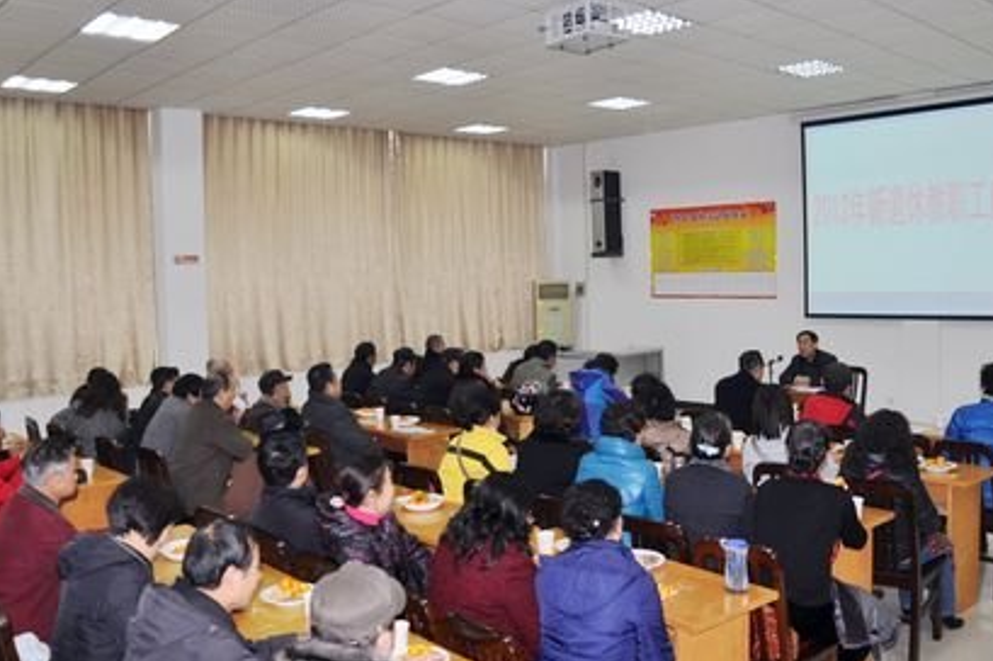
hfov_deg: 57.1
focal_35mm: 33
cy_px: 306
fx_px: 909
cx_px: 549
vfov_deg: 39.9
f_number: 5.6
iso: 200
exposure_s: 1/30
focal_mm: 18
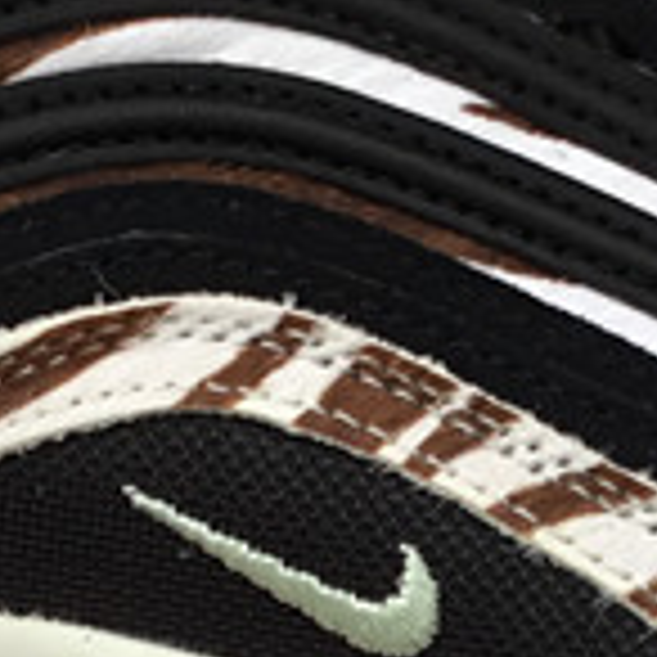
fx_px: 3629
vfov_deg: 10.1
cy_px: 884
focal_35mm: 169
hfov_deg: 10.3
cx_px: 360
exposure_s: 1/50
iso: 32
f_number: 2.4
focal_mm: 3.3
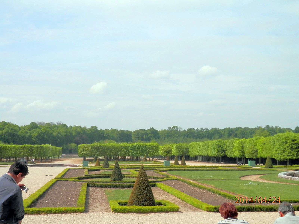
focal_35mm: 49
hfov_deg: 38.9
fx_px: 423
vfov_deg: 29.7
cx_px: 150
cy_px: 112
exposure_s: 1/125
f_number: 11.2
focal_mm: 8.9
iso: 80
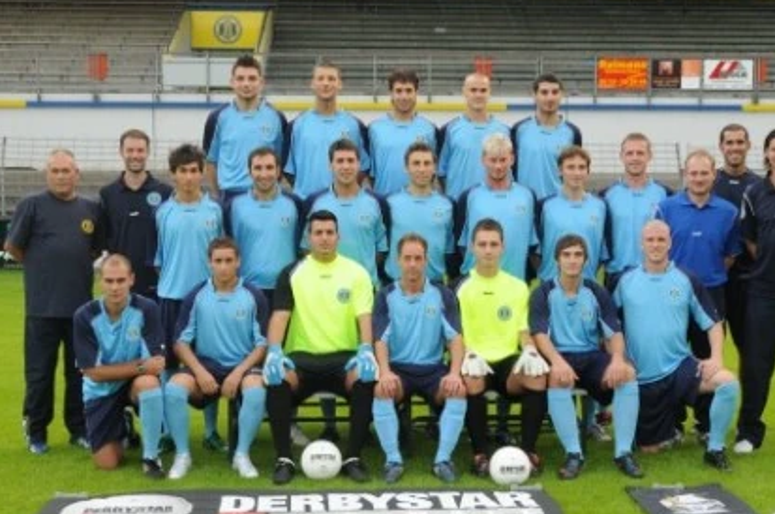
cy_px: 272
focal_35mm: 64
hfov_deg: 31.6
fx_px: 1367
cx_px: 420
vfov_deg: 21.3
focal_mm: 35
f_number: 7.1
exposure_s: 1/60
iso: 200
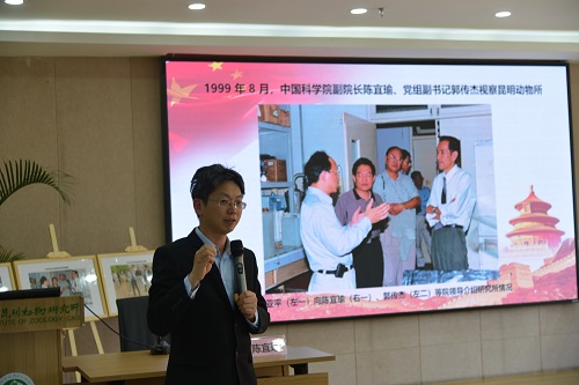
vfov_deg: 21.9
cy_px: 192
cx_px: 290
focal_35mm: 62
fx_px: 997
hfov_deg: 32.4
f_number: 4
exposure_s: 1/20
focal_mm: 62
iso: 100
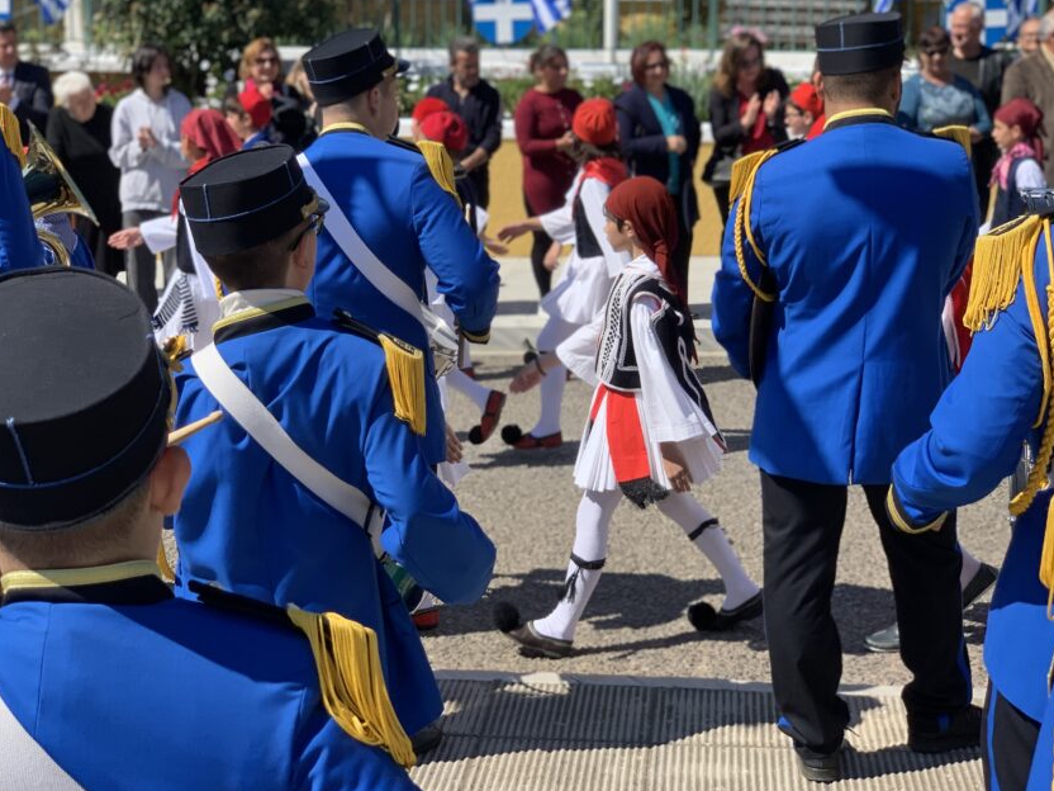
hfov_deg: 30.3
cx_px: 521
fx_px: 1949
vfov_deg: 22.9
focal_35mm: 64
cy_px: 336
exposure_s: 1/905
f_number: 2.4
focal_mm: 6
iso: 16
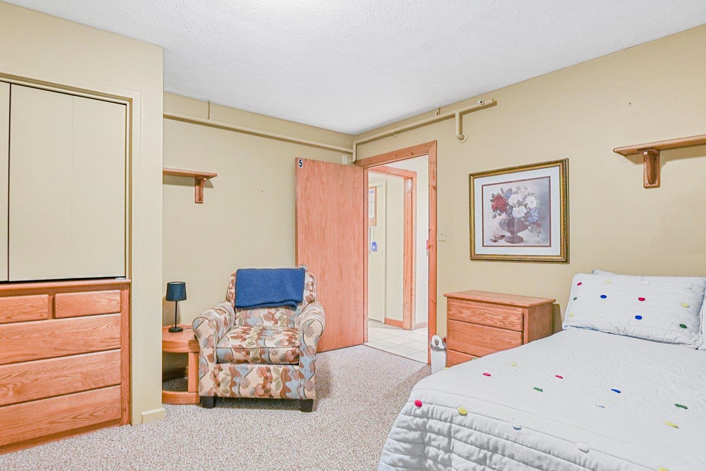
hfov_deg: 89.3
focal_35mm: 18
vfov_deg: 67.3
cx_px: 298
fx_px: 353
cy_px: 257
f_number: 3.2
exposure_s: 1/125
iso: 2500
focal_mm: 14
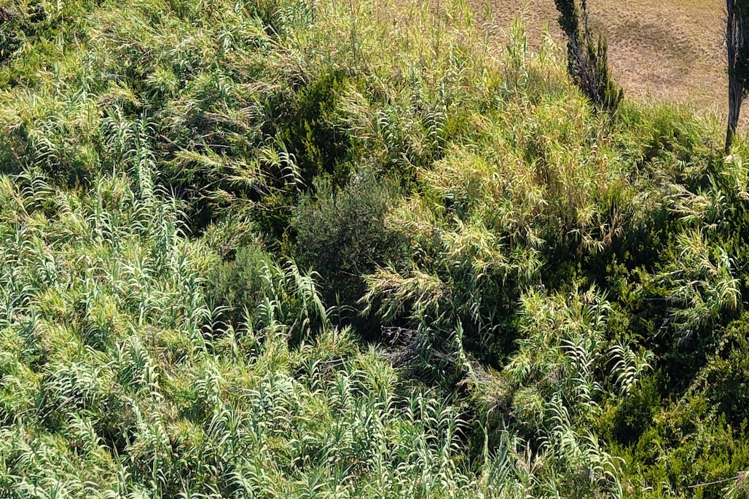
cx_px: 617
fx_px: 1768
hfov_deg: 23.5
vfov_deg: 14.4
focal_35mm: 85
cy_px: -358
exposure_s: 1/4000
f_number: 1.8
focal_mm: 8.67
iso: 310
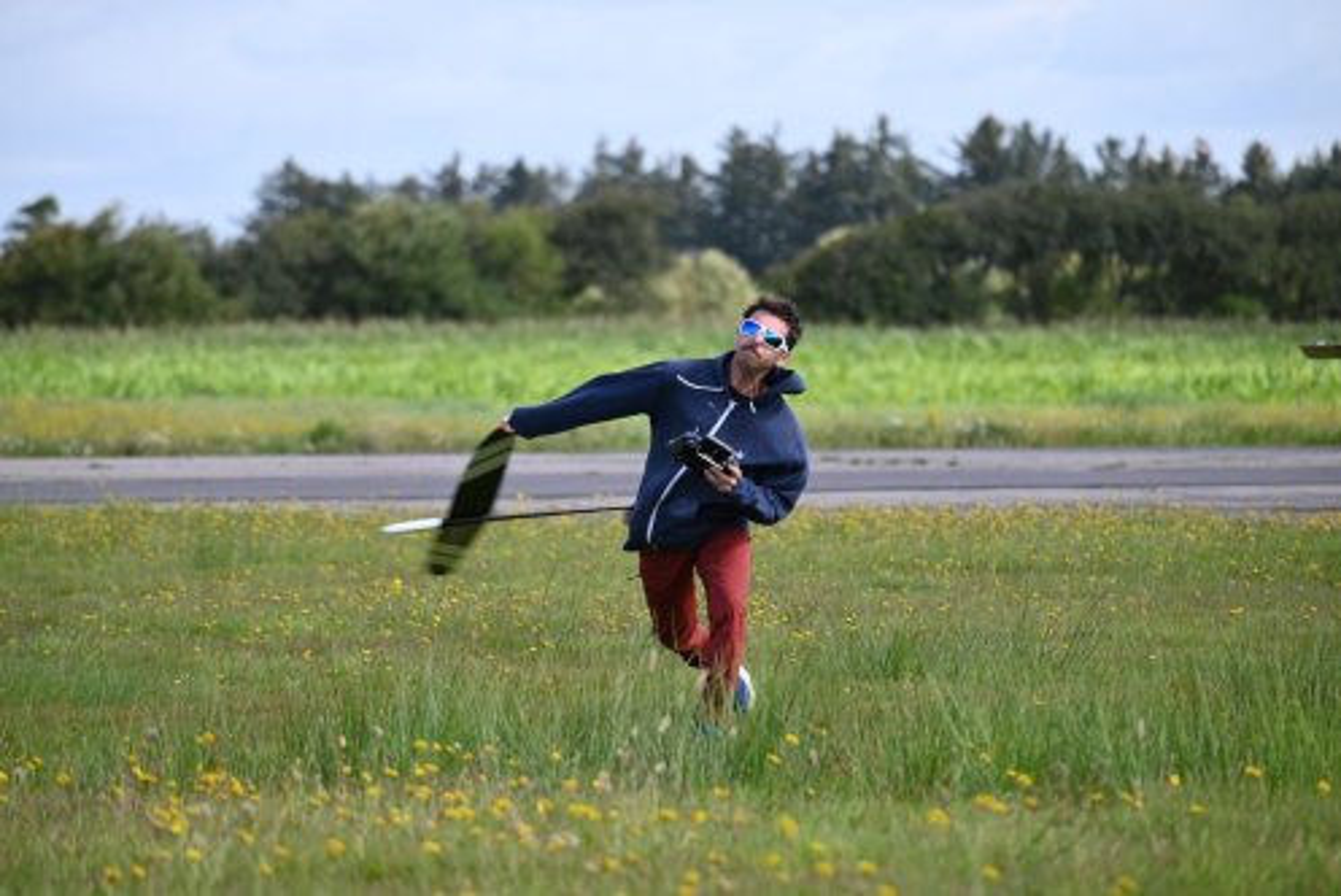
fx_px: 9318
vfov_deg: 5.5
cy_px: 448
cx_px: 670
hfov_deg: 8.2
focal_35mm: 250
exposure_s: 1/800
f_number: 6
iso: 320
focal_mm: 250
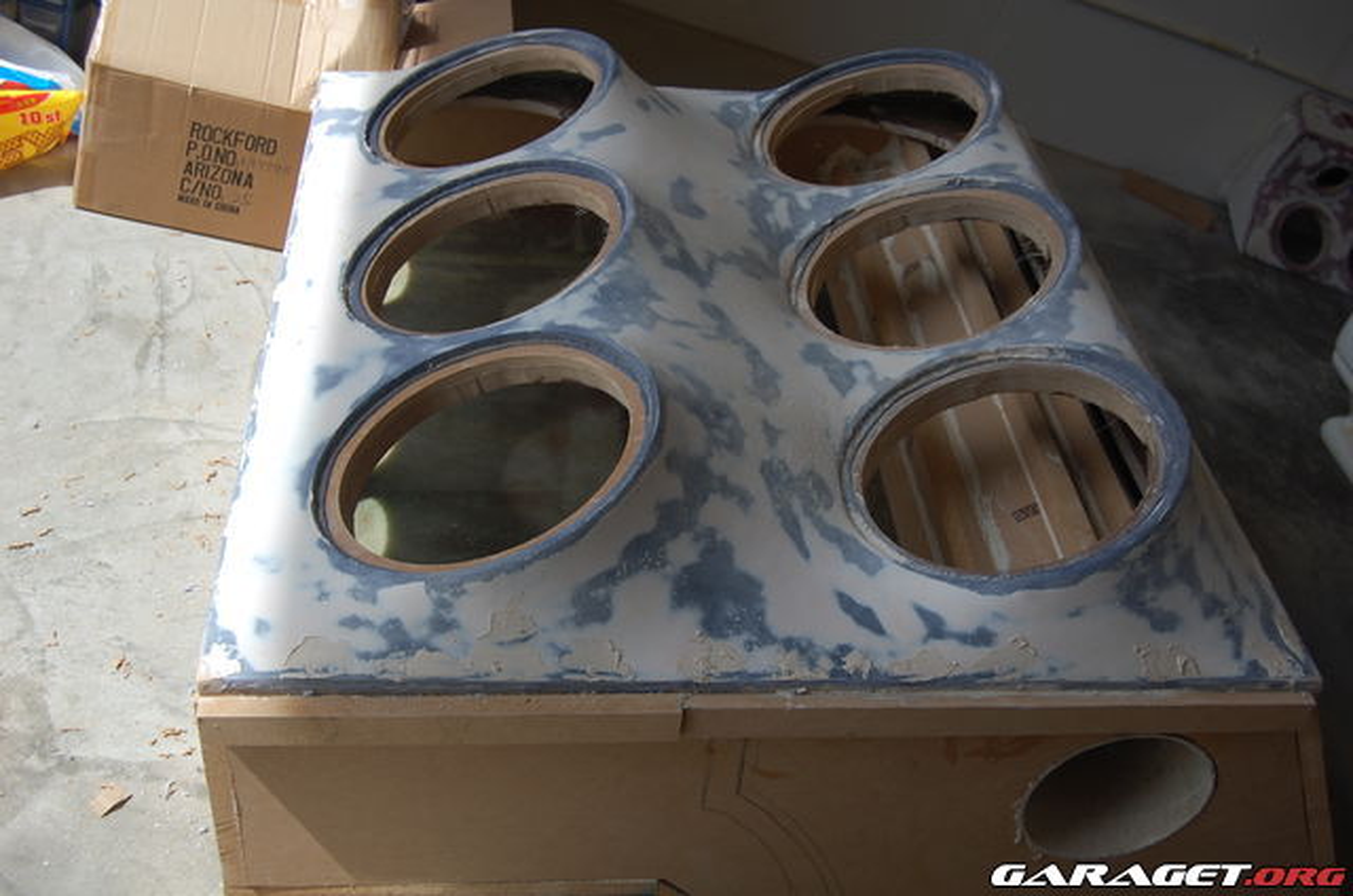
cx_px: 676
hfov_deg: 49.6
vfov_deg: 34.1
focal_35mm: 39
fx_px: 1463
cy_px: 448
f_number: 5.6
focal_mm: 26
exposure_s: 1/125
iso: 200
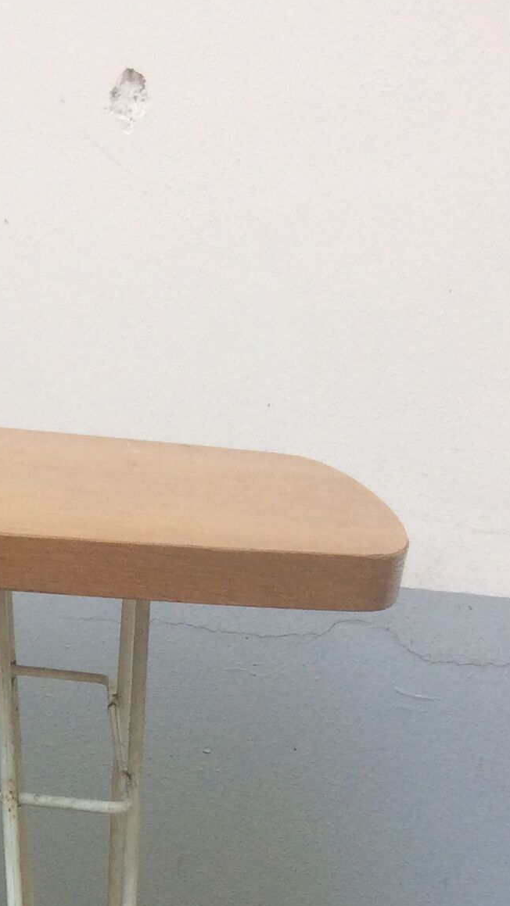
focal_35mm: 89
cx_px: -317
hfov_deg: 12.7
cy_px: 1116
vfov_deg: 22.0
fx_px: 2140
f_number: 2.2
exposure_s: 1/50
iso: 50
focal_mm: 4.15
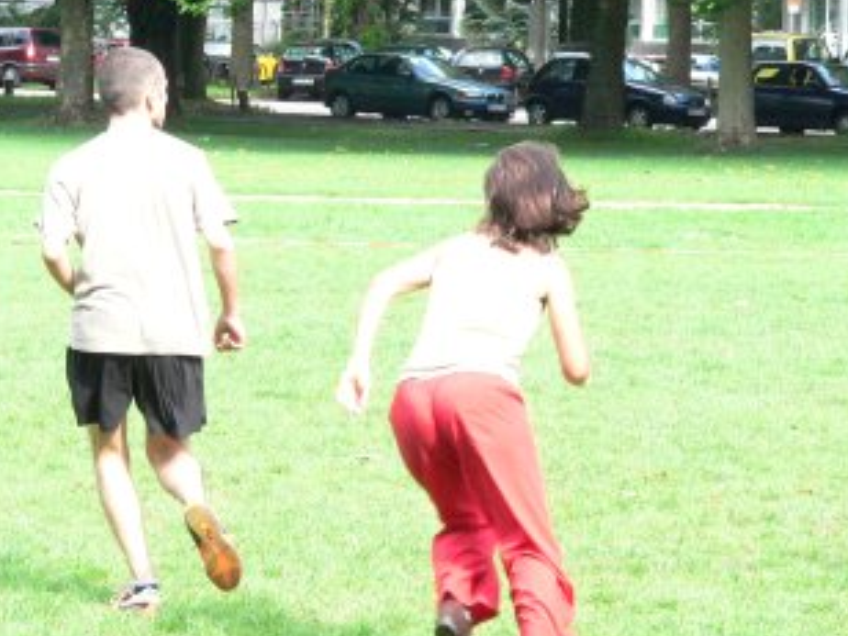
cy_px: 295
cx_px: 372
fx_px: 4728
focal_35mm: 193
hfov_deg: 10.2
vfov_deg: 7.7
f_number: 5.6
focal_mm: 21.9
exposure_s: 1/200
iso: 400
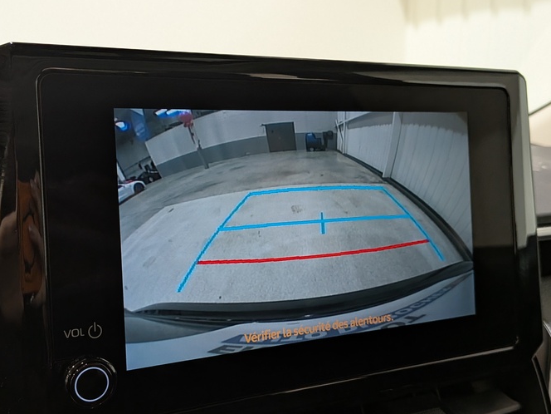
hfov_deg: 50.1
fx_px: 589
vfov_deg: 38.7
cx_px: 251
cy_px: 203
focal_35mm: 37
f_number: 1.7
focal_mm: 4.53
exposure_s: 1/100
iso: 295
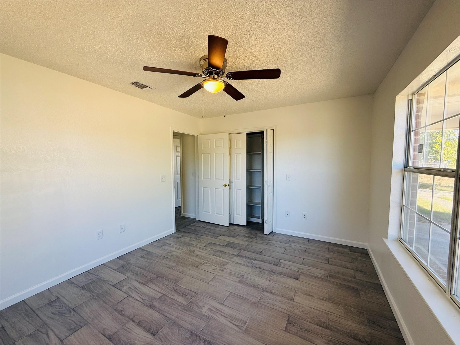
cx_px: 230
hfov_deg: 102.1
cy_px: 172
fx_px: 186
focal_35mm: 14
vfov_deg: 85.7
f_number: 2.2
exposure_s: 1/99
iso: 80
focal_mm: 2.22
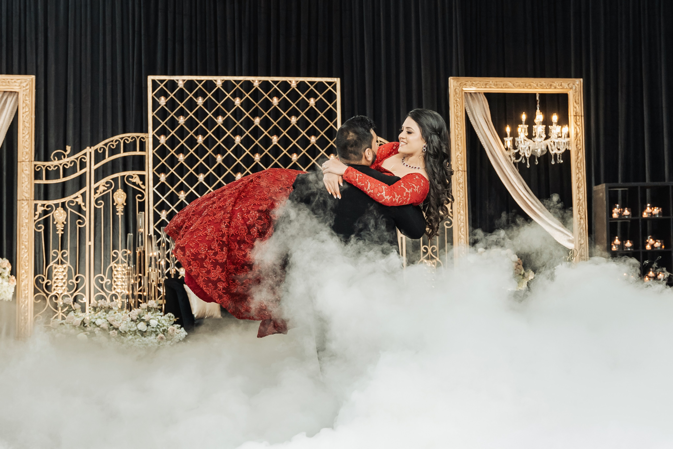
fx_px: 755
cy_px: 224
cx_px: 336
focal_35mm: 40
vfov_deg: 33.1
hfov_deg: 48.0
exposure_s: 1/250
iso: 1600
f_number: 3.5
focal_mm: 40.4
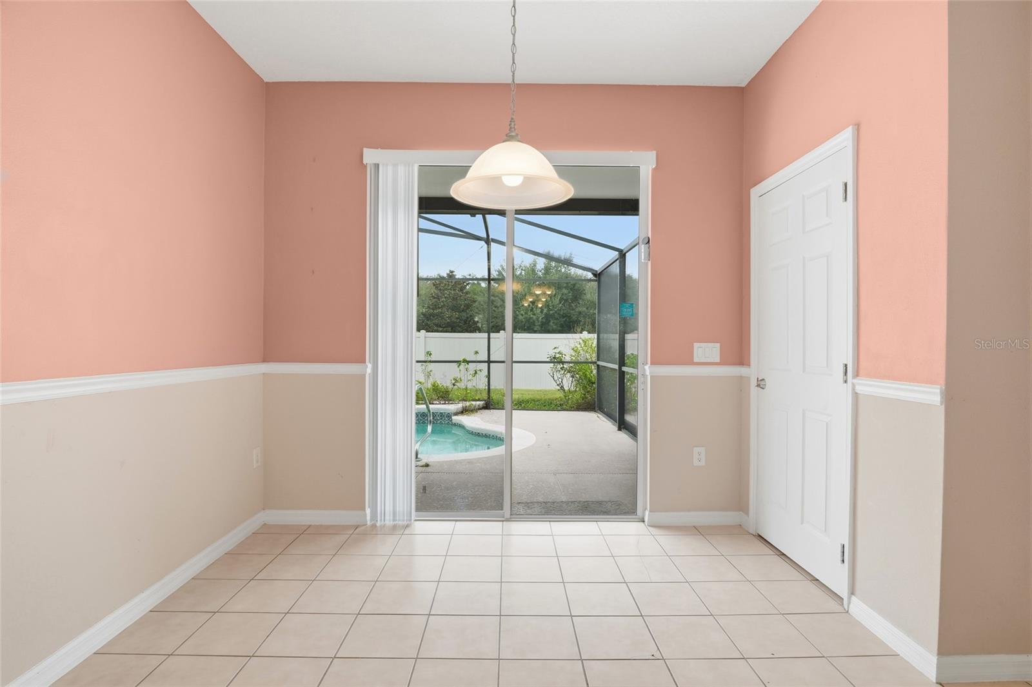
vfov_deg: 72.0
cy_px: 344
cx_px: 516
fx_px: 473
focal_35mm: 16
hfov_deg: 95.0
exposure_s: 1/250
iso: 200
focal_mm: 11
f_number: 8
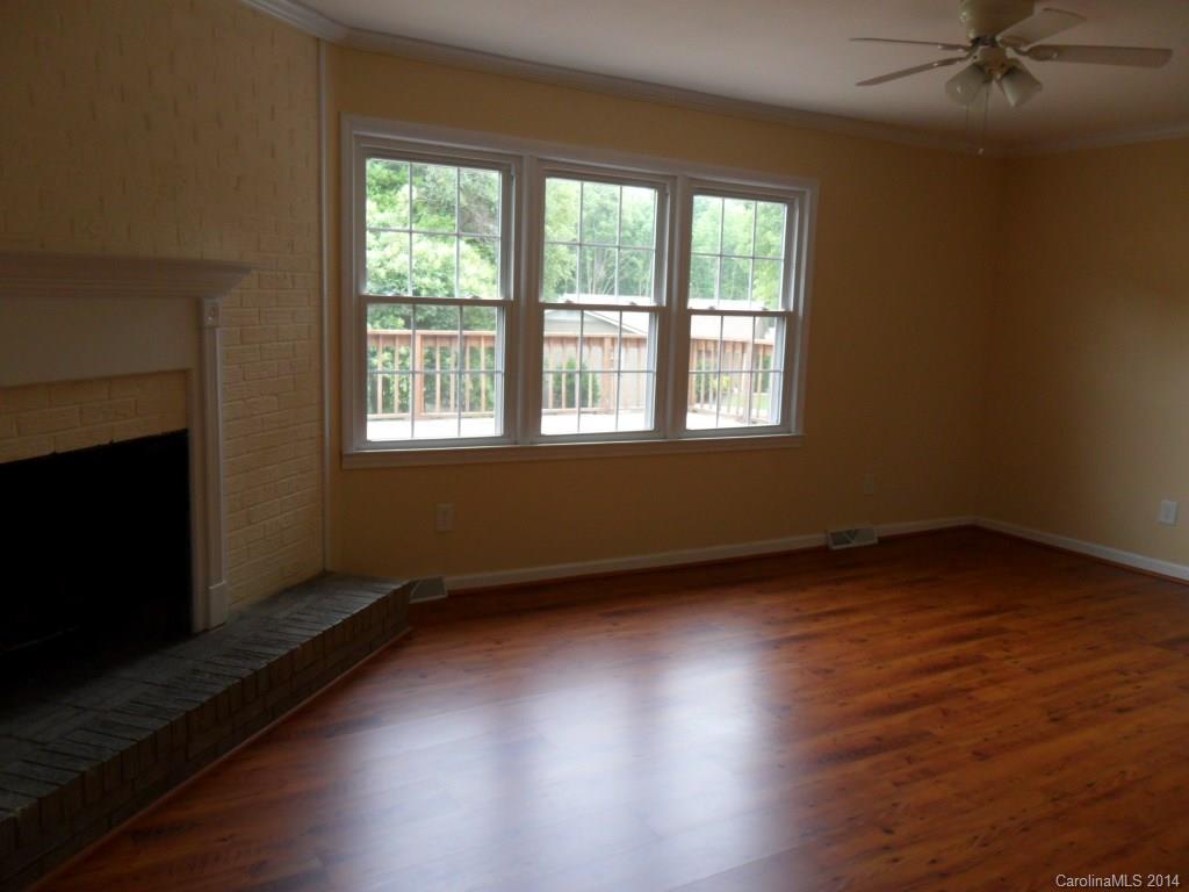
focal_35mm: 27
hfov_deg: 65.3
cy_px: 446
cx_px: 594
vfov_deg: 51.4
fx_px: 927
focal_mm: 4.9
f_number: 3.5
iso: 100
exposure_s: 1/45
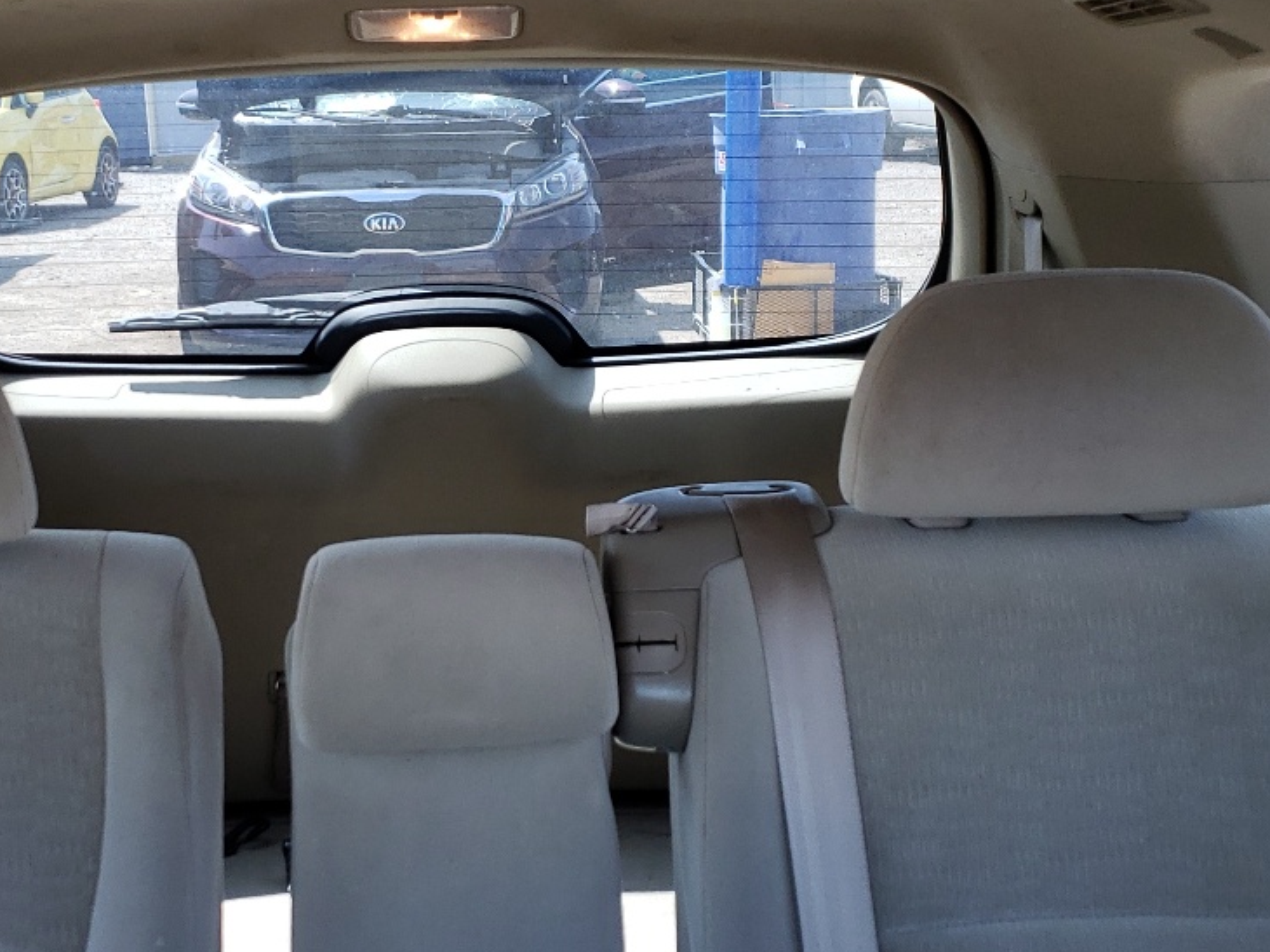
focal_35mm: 57
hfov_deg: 33.7
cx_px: 511
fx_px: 2091
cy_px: 444
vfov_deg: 25.6
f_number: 1.5
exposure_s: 1/120
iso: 51
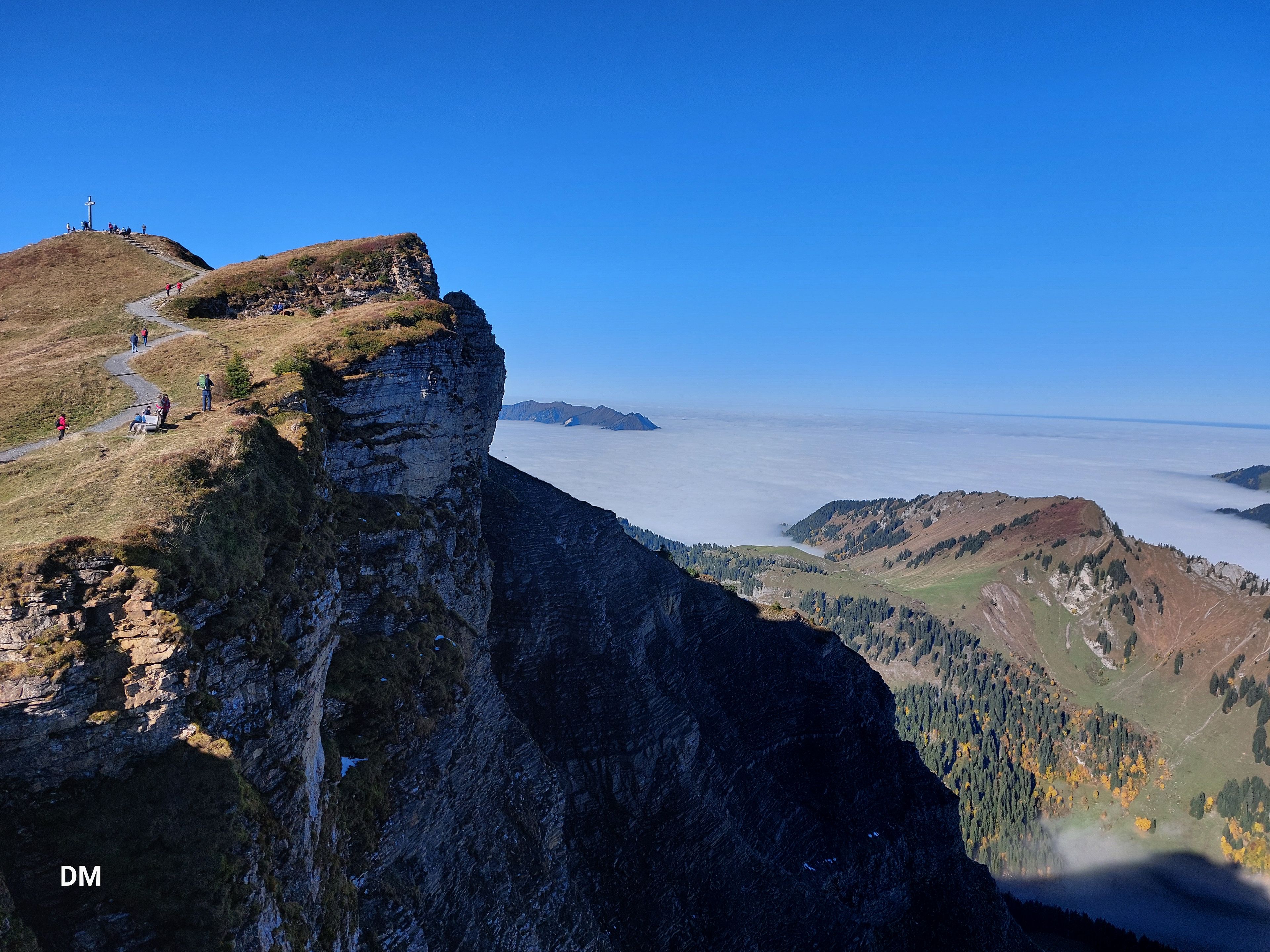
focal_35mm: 24
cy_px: 476
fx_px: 881
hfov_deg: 71.6
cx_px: 635
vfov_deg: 56.8
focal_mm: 5.23
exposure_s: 1/2337
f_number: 1.8
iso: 25
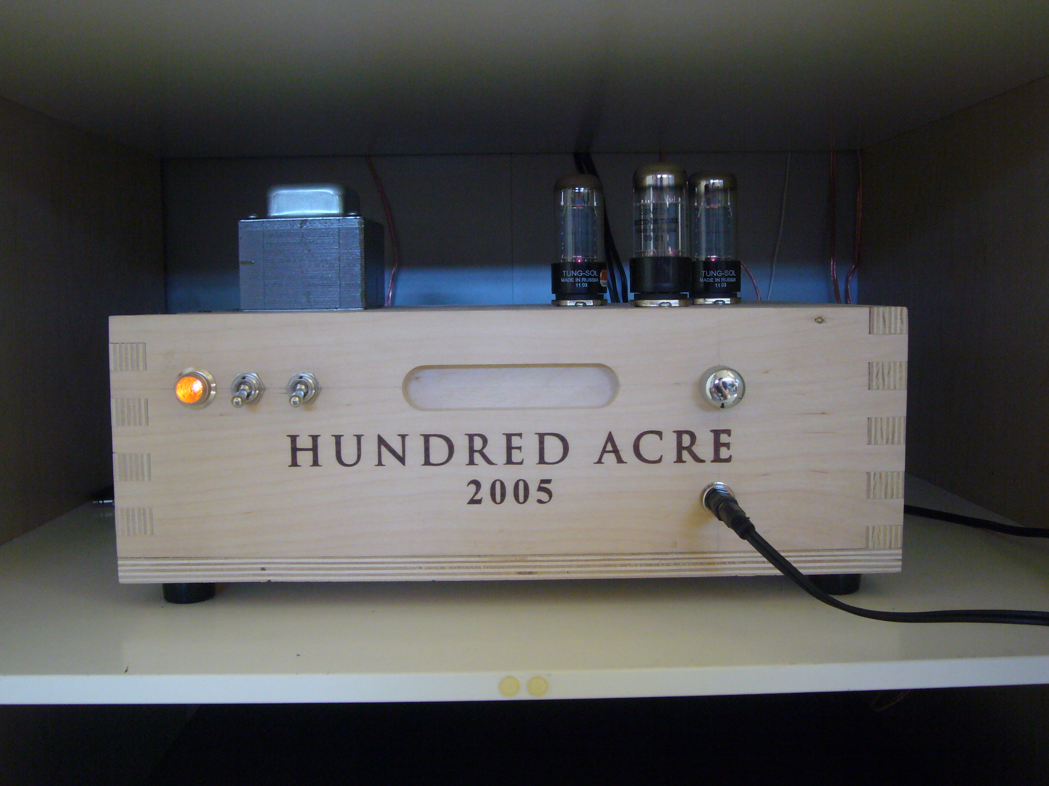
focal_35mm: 35
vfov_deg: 40.7
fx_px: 1061
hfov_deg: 52.6
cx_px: 524
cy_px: 393
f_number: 3
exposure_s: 1/13
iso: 200
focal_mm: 5.7
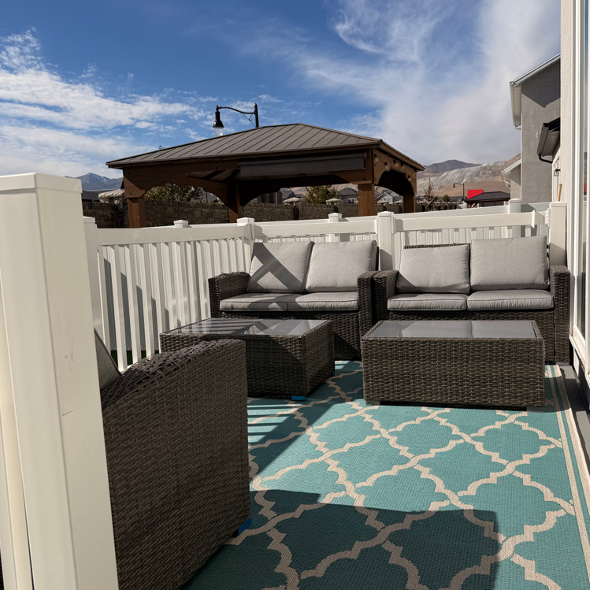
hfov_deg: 55.2
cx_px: 354
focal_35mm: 29
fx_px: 559
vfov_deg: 55.6
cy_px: 292
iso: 80
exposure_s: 1/10309
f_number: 1.78
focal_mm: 6.76
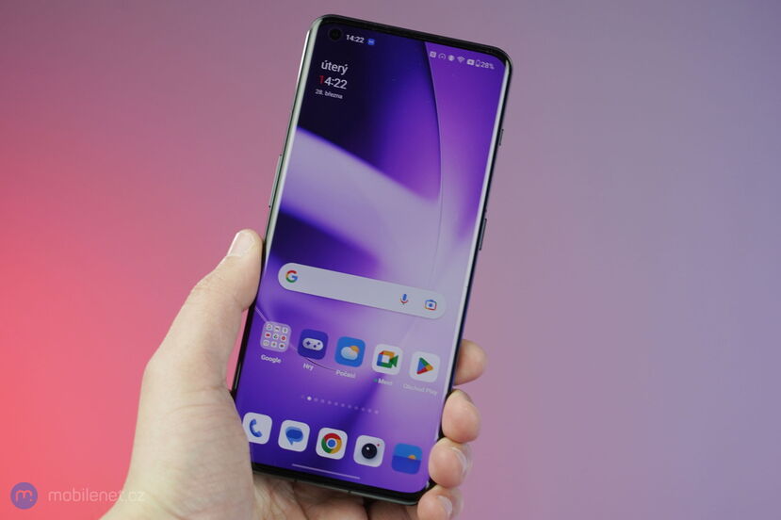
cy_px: 260
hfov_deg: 32.4
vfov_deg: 21.9
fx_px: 1344
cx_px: 390
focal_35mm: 62
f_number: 6.3
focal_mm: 62
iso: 640
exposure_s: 1/125
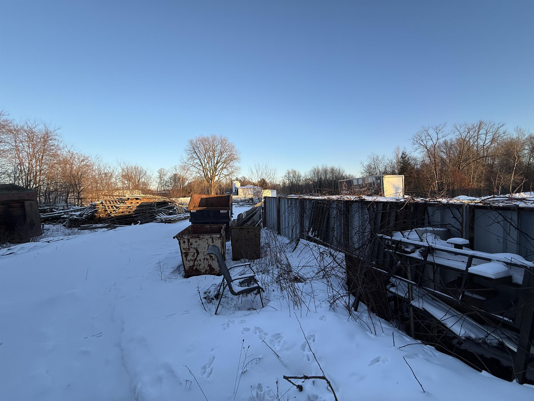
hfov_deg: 102.1
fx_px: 216
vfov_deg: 85.7
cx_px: 267
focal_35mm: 14
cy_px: 200
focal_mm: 2.22
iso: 50
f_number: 2.2
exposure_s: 1/451
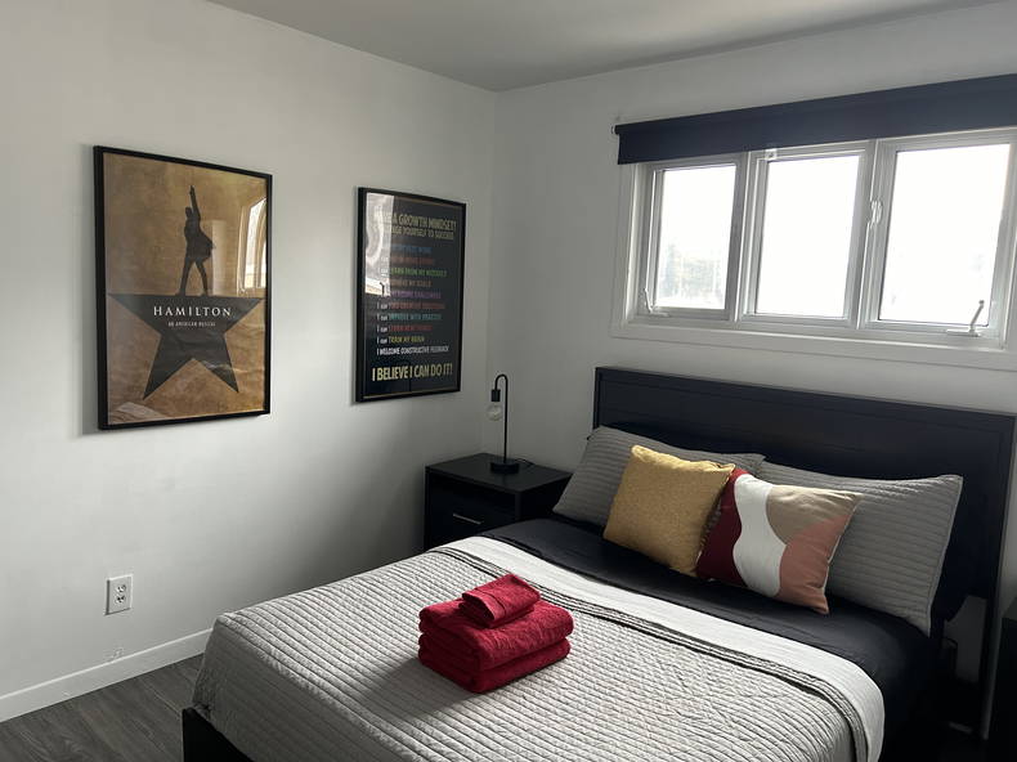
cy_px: 381
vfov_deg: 53.0
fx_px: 764
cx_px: 508
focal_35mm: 26
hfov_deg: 67.3
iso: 125
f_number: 1.5
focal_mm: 5.7
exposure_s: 1/61
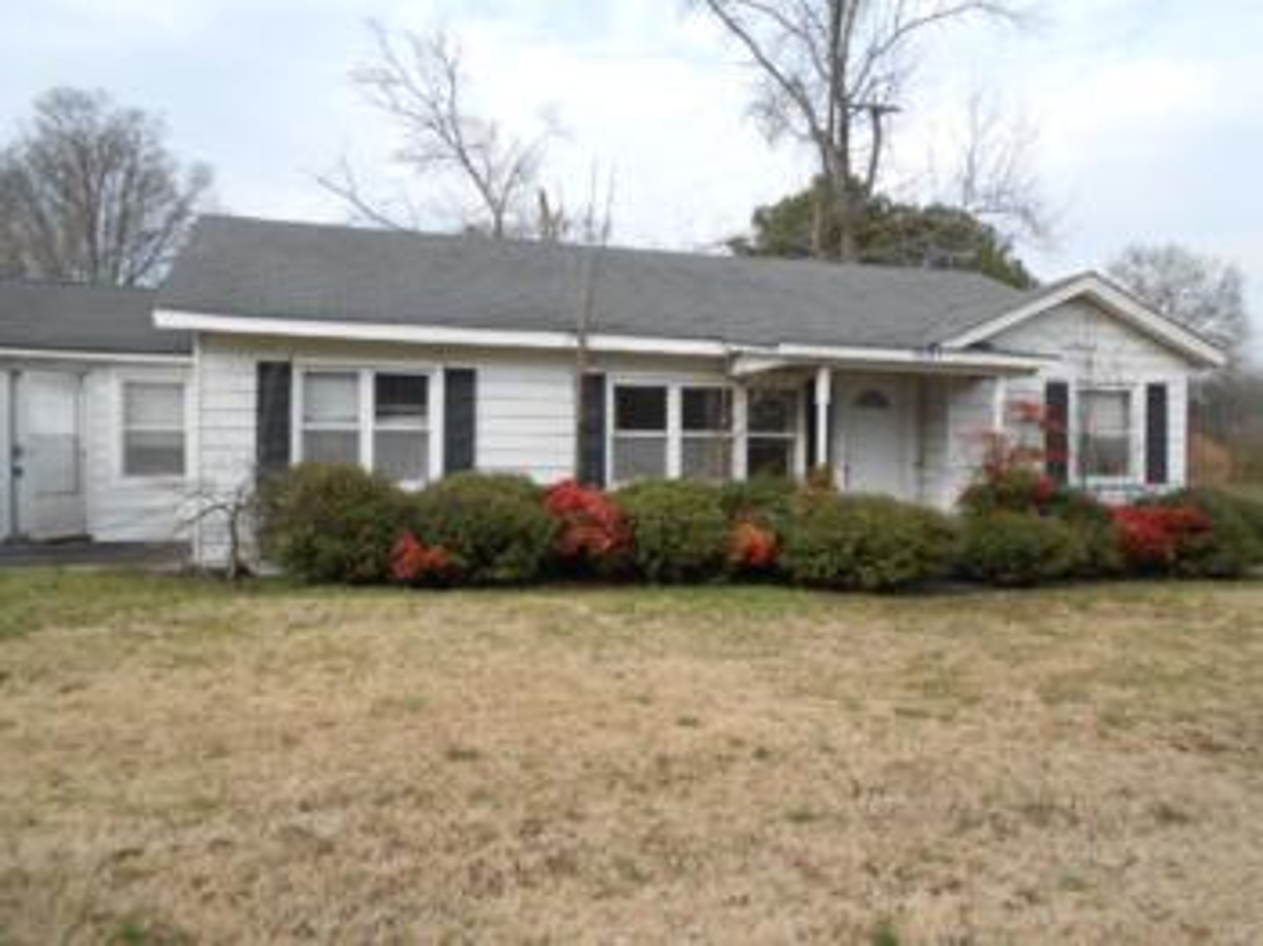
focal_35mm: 26
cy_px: 473
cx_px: 632
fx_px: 948
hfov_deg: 67.3
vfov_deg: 53.0
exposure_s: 1/320
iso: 80
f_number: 3.5
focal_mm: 4.6
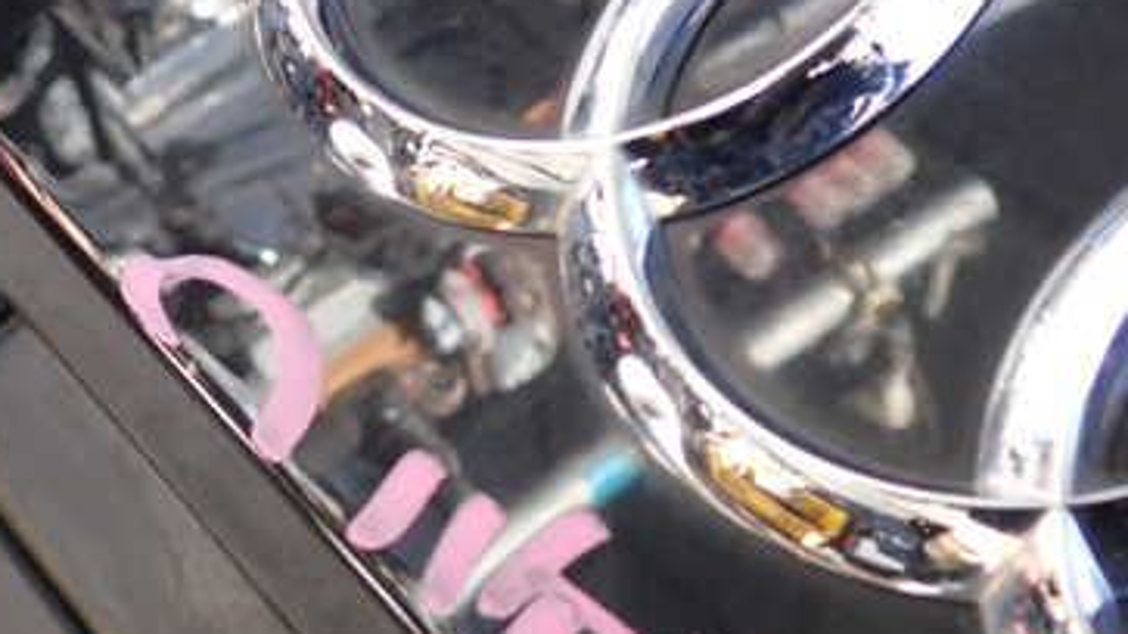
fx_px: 1615
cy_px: 432
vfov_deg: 22.1
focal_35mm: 54
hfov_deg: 38.3
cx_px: 444
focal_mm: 5.4
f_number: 2.3
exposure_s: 1/100
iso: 100
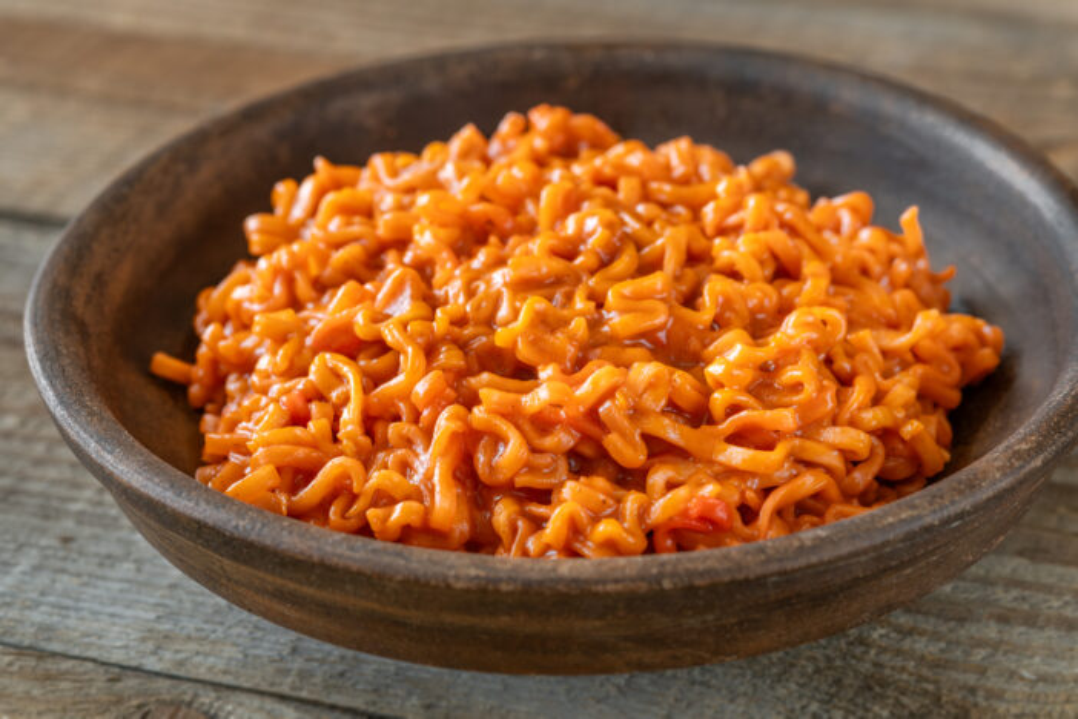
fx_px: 2695
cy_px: 360
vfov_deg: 15.2
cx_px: 539
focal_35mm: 90
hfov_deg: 22.6
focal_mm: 60
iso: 500
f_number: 5.6
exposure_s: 1/25
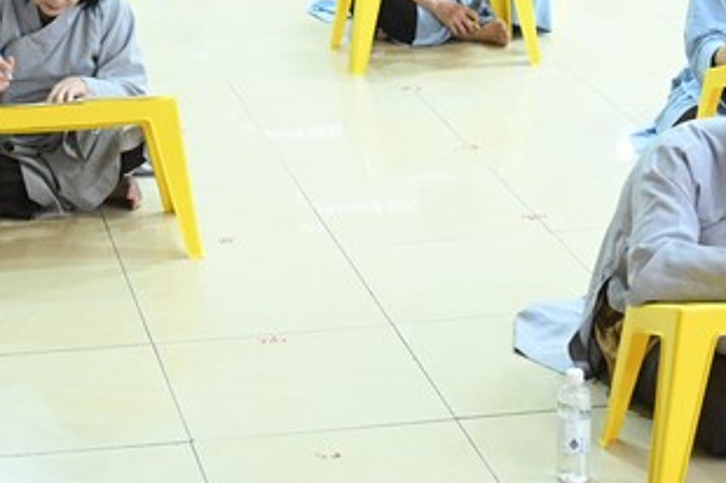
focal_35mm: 109
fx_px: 2196
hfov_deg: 18.8
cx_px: 297
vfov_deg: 12.4
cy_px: -12
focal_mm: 52
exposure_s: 1/200
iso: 16000
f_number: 4
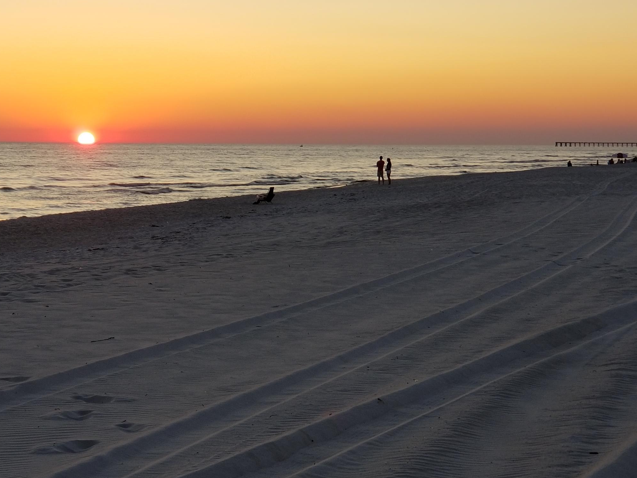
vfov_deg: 18.9
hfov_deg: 24.9
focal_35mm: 78
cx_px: 214
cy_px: 254
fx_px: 1435
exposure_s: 1/227
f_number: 2.4
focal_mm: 6
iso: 25
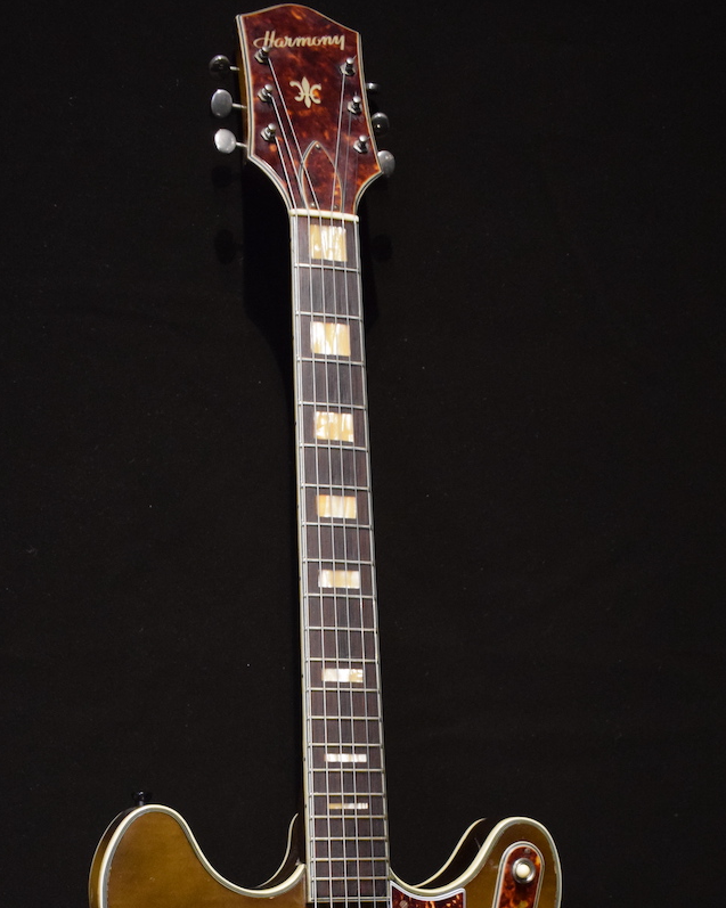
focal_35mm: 53
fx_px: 1424
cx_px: 319
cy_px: 807
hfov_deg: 28.6
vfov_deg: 33.6
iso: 2500
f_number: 3.8
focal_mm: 20
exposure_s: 1/30
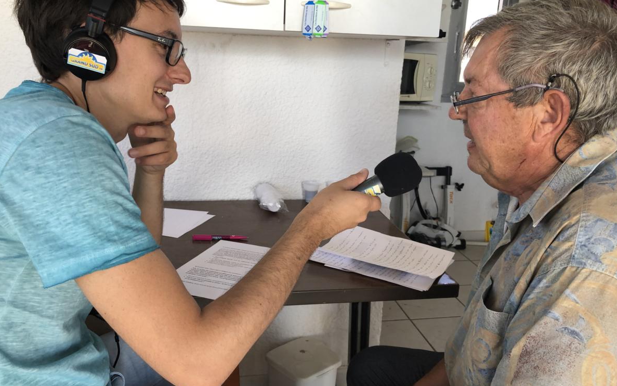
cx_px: 309
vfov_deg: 41.8
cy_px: 192
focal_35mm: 30
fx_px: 504
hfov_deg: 62.9
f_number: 1.8
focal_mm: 3.99
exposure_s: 1/40
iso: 25
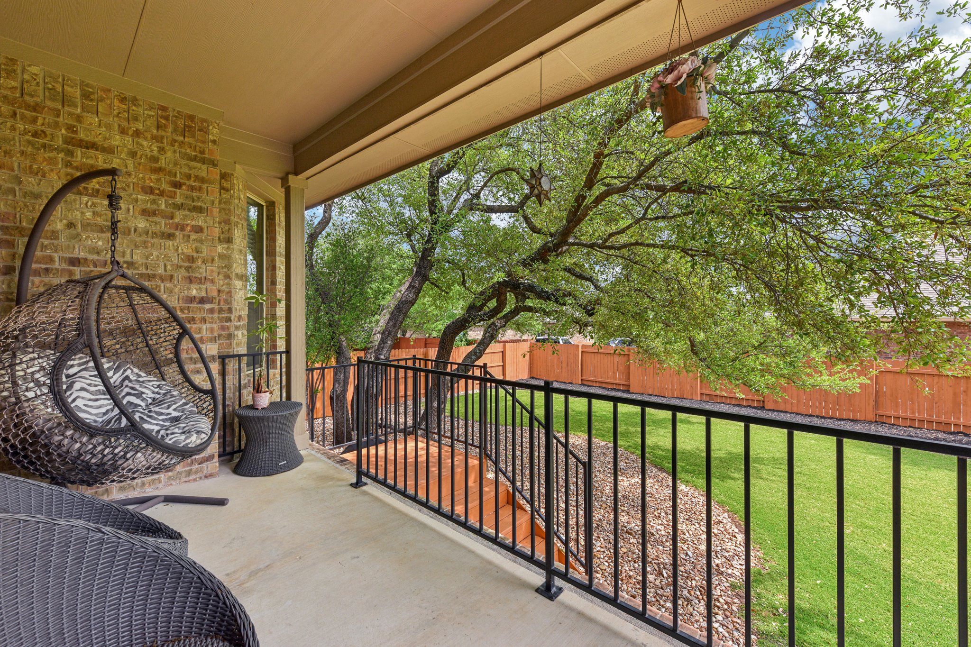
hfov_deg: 104.3
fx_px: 378
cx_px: 486
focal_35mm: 14
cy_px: 324
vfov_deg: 81.2
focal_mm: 14
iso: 100
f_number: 8
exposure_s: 1/60
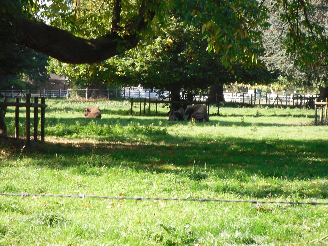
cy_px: 112
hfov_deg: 14.9
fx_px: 1251
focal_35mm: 132
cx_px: 179
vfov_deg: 11.2
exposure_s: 1/90
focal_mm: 18.9
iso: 100
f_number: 5.6
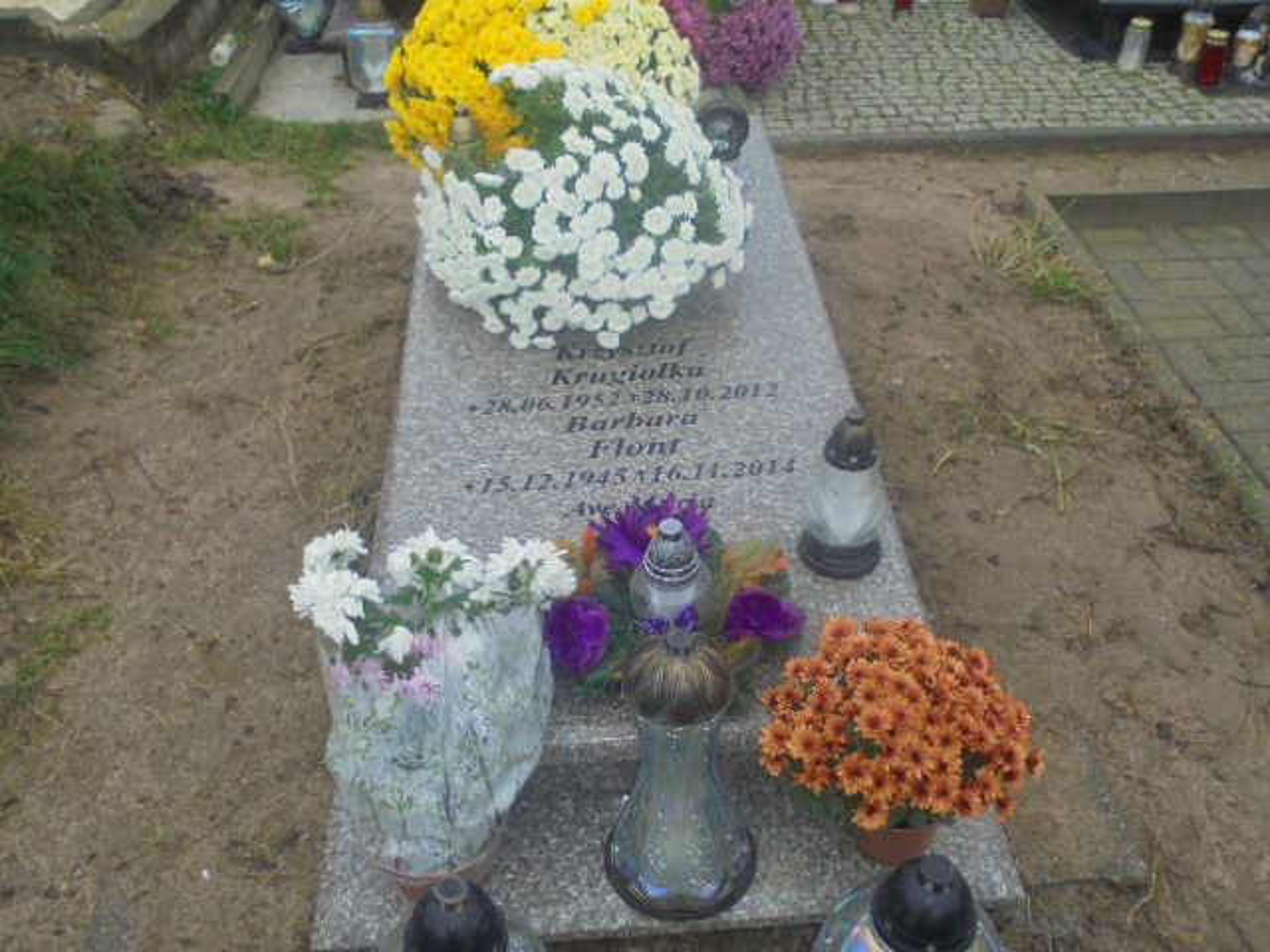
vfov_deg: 41.8
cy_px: 476
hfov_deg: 54.0
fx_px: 1247
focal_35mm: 34
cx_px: 635
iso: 100
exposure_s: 1/80
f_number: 4
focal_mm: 6.1
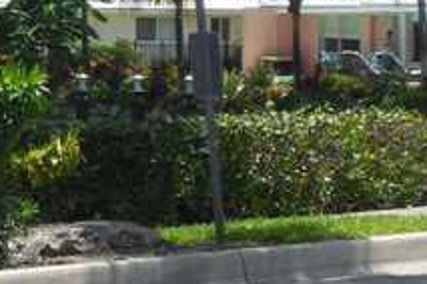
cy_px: -166
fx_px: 3060
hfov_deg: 8.0
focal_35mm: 258
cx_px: 180
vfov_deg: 5.3
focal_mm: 10.9
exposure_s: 1/640
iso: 125
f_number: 4.2
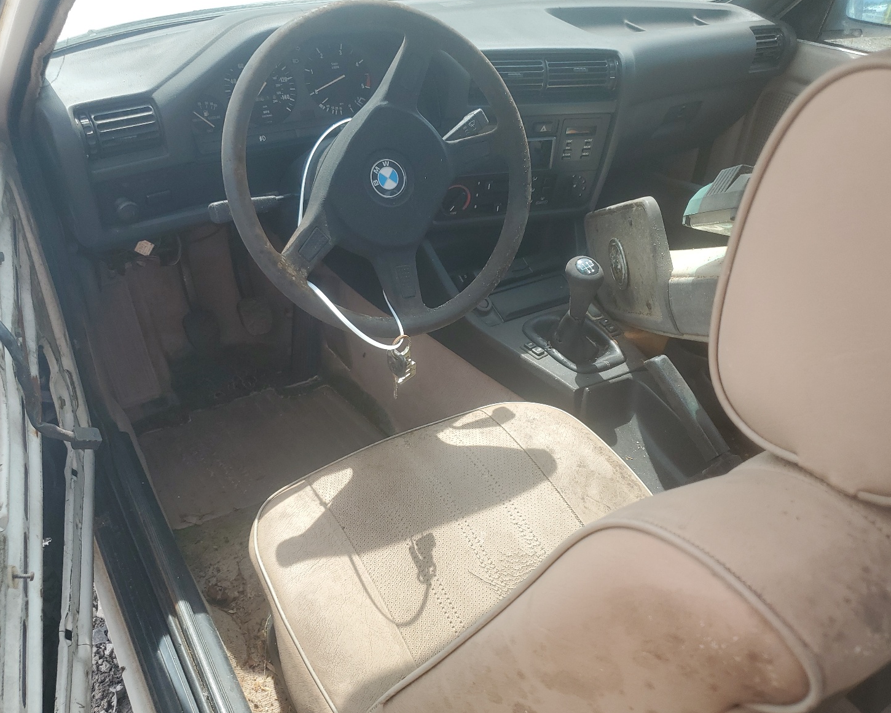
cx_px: 448
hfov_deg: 62.2
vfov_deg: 51.5
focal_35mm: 28
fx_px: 738
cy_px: 360
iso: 50
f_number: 1.5
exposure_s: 1/714
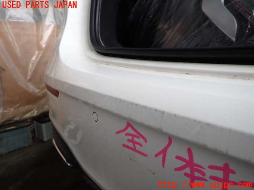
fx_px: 183
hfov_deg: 69.4
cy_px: 95
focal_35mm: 25
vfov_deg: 54.9
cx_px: 127
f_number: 2
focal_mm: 4.5
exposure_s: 1/125
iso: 100
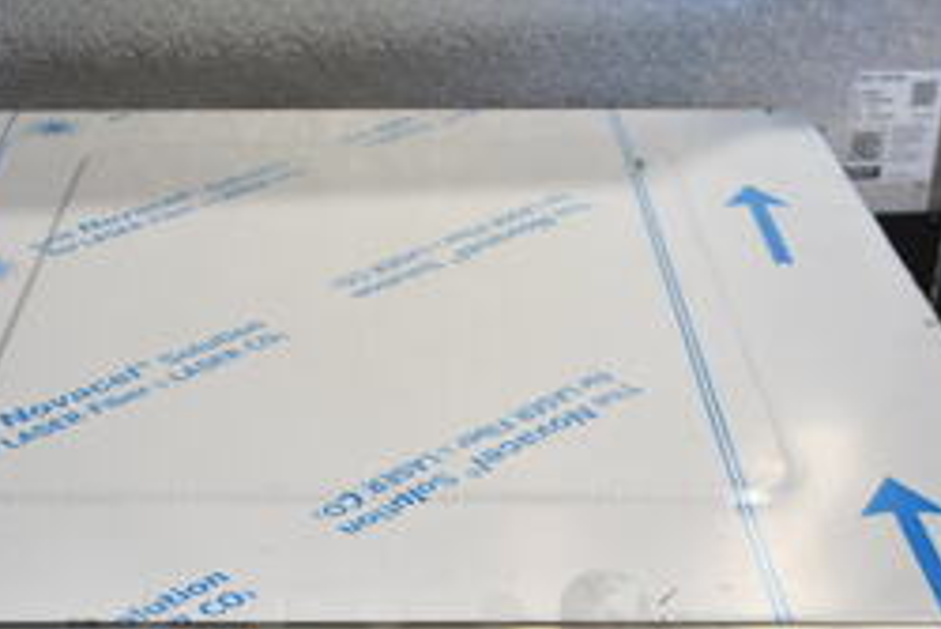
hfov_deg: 30.4
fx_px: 1726
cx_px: 384
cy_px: 765
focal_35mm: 66
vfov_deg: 19.4
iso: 640
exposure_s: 1/30
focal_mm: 18
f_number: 3.5
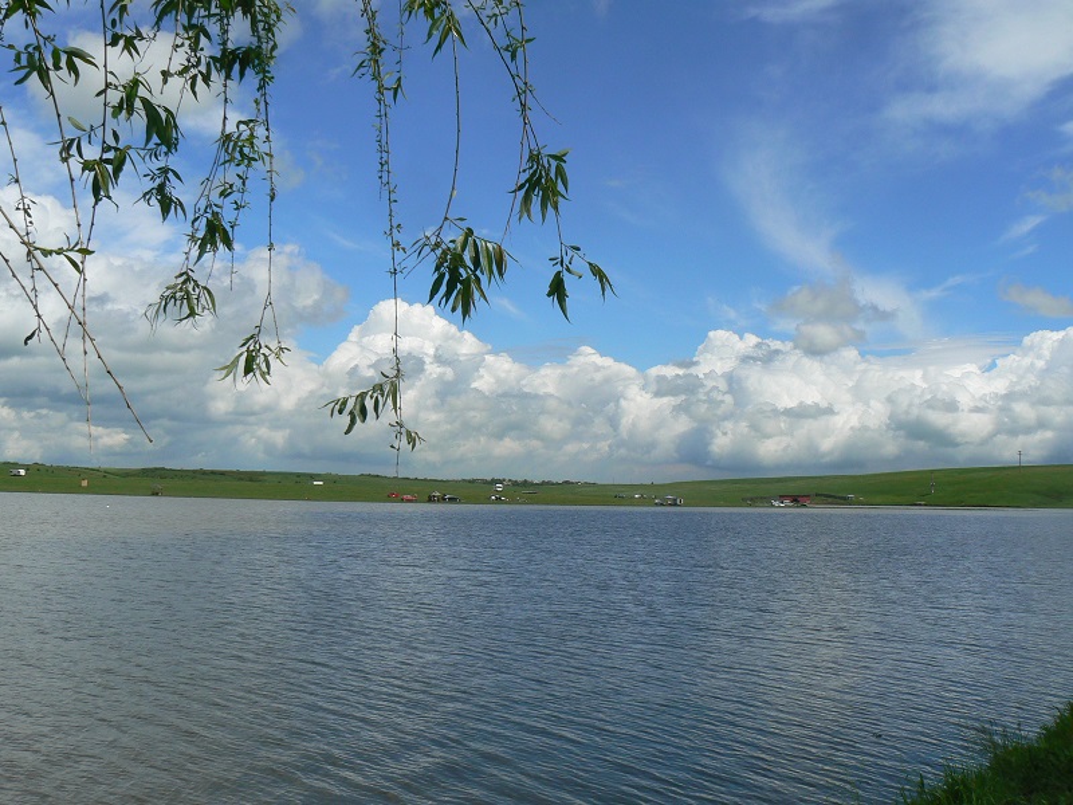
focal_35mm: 36
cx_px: 536
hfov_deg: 51.4
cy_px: 402
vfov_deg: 39.7
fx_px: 1116
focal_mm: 6
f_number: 8
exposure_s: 1/640
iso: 80
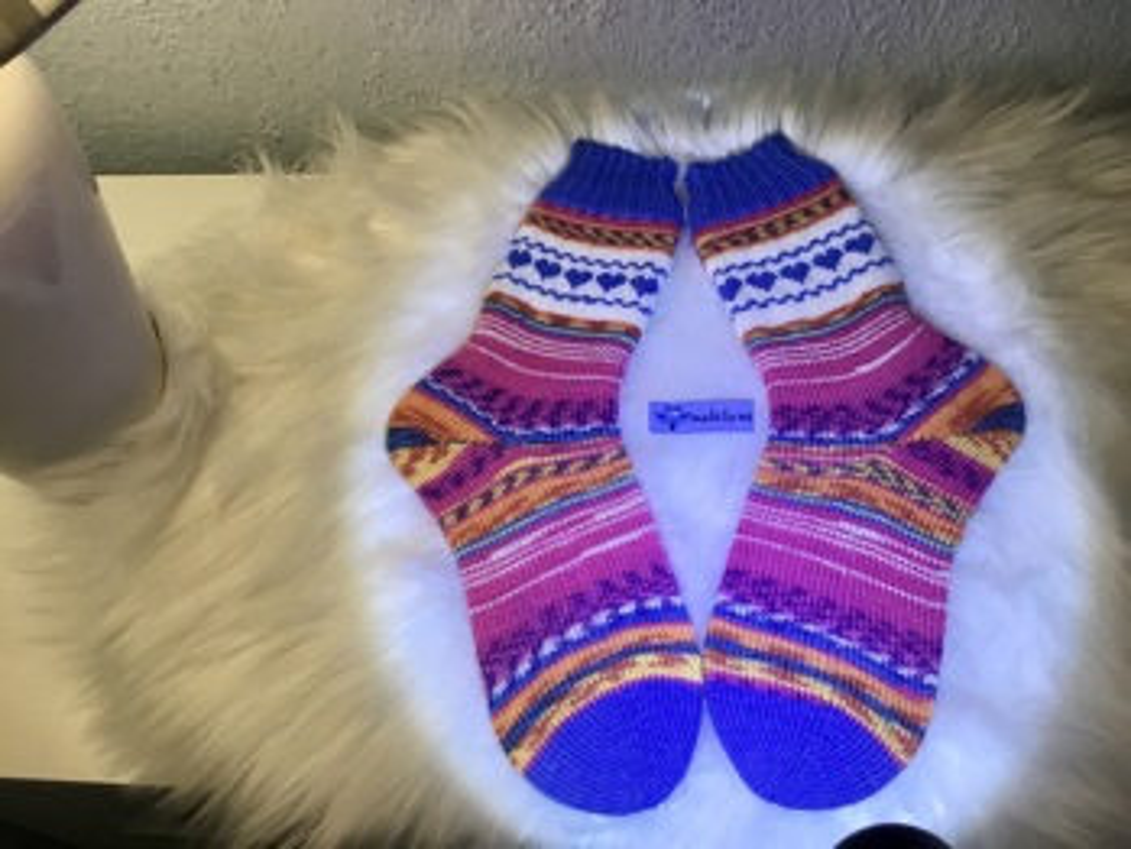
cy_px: 424
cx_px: 566
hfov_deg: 58.3
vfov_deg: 45.5
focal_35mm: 31
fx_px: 1013
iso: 32
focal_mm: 3.3
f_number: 2.4
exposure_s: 1/33
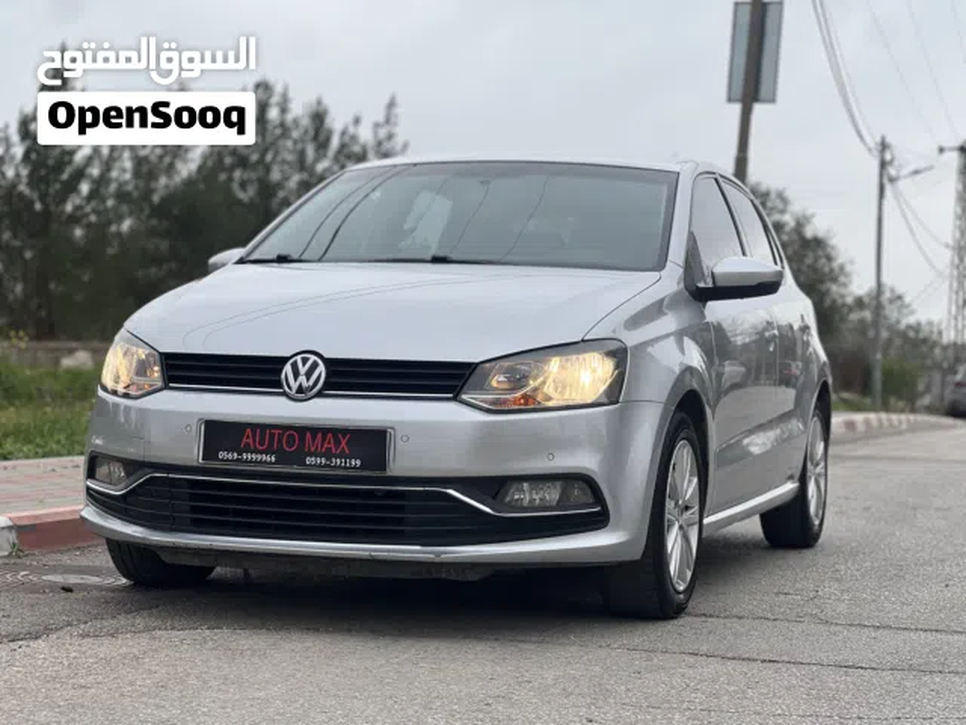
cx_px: 483
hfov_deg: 25.3
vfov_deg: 19.1
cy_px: 362
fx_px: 2149
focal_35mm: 77
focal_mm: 9
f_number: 2.8
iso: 25
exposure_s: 1/180
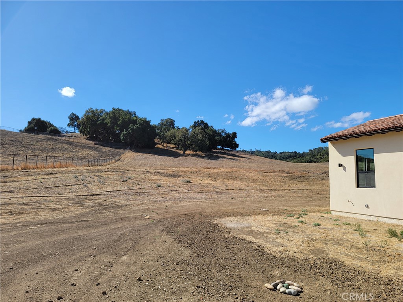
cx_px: 202
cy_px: 151
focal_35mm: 24
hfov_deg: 71.6
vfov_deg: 56.8
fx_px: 279
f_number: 1.8
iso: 16
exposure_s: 1/1135
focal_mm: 6.7
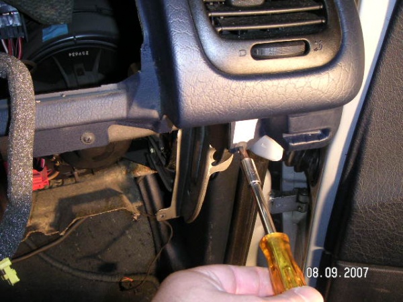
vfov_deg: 37.7
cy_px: 151
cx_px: 202
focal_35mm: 38
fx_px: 442
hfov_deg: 49.0
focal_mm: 6
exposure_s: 1/45
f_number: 2.8
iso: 160
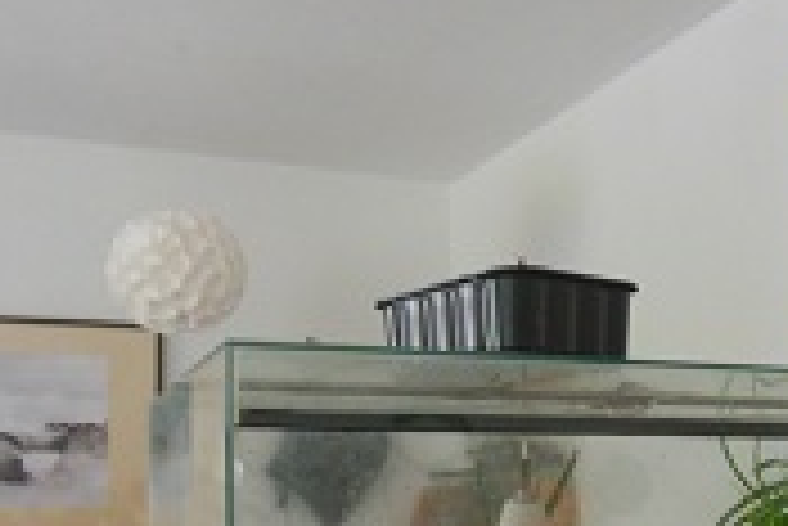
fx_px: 1139
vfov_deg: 25.3
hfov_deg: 37.5
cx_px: 554
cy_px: 468
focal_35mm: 52
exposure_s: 1/13
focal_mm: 4.5
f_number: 3.2
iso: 400
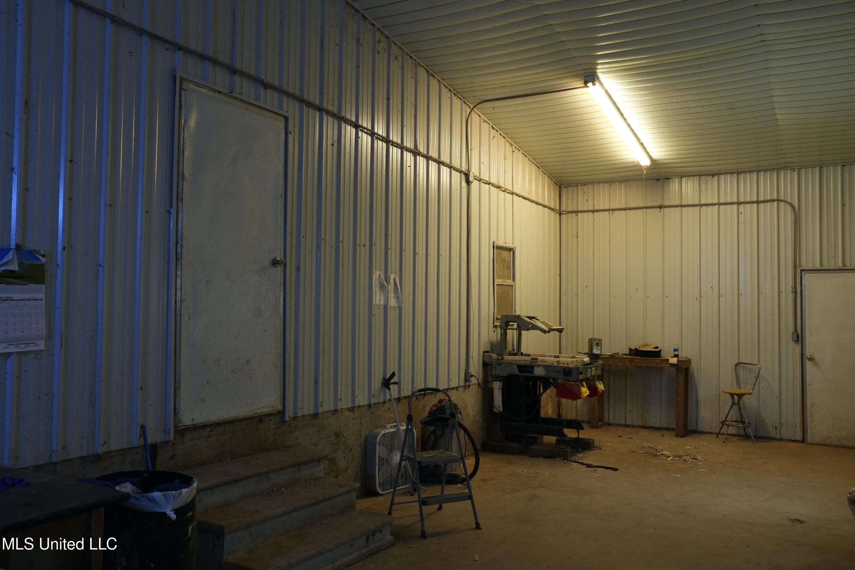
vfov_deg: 43.6
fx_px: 712
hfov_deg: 61.9
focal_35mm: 30
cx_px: 428
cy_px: 285
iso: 2000
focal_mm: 30
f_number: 8
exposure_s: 1/40
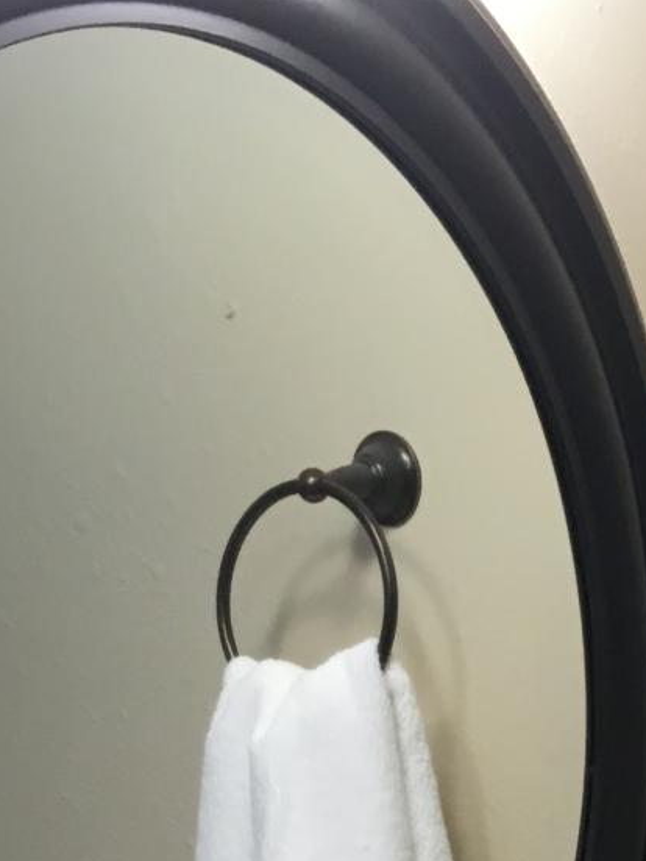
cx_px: 613
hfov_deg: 13.9
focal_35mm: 105
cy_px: 1479
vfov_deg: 16.2
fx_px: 2613
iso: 40
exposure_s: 1/30
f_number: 2.2
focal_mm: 4.15
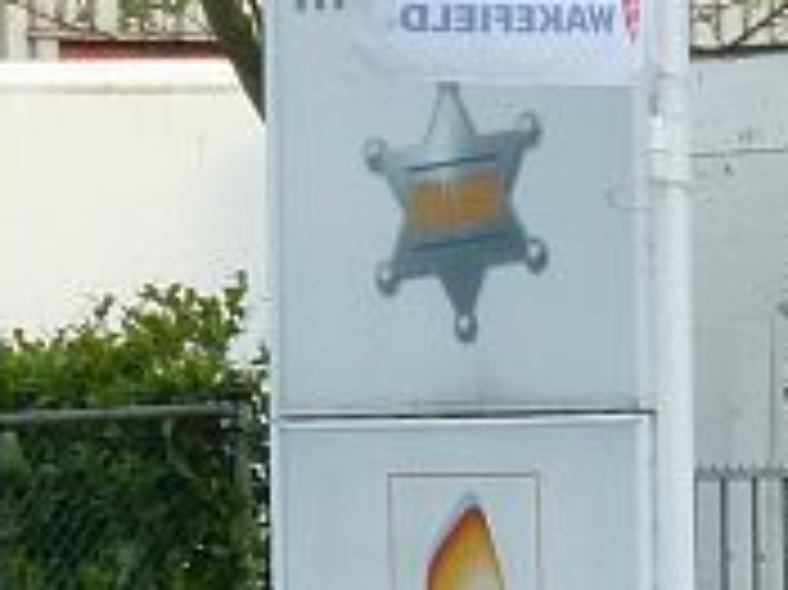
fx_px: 14786
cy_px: 207
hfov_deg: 3.0
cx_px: 1756
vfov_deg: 2.3
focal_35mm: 650
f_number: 4.4
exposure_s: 1/40
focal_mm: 18.2
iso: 100
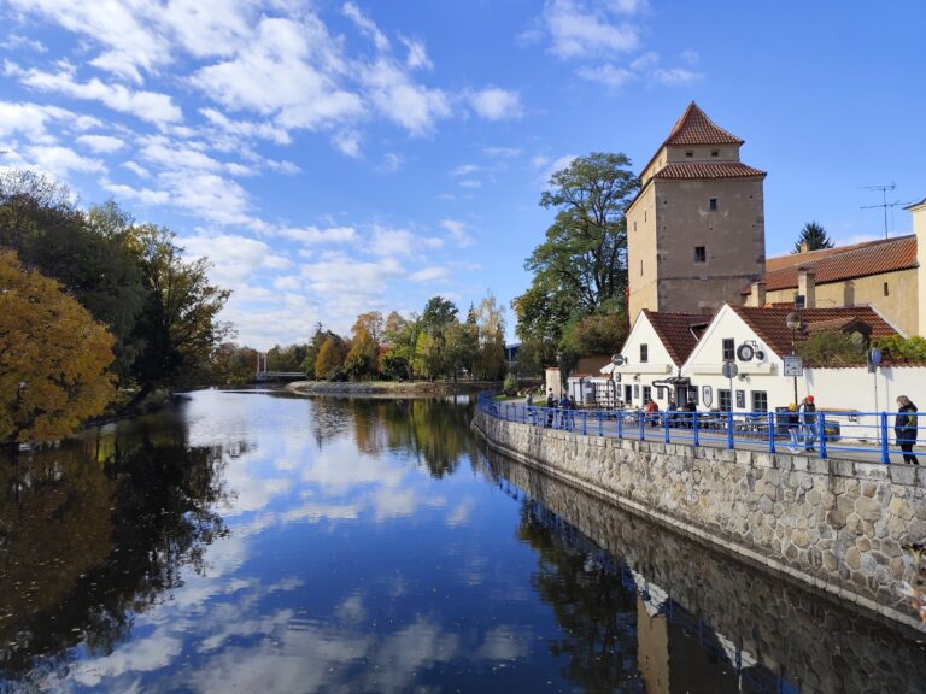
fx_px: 615
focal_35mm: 23
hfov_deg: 73.9
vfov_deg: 58.9
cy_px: 347
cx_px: 463
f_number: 1.65
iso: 50
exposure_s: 1/968
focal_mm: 6.19
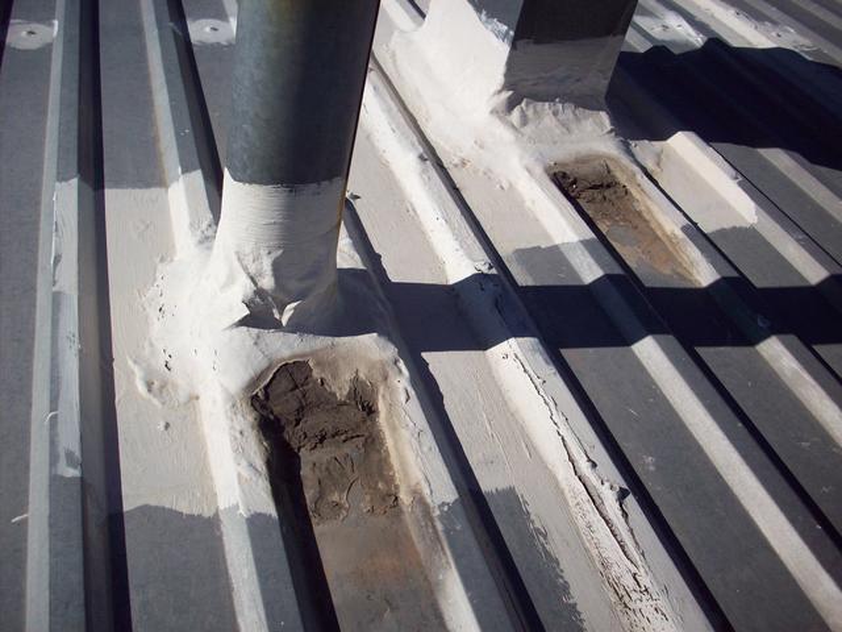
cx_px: 421
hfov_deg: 50.1
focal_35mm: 37
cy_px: 316
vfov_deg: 38.7
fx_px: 900
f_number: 5.6
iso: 80
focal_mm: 6.2
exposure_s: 1/1026
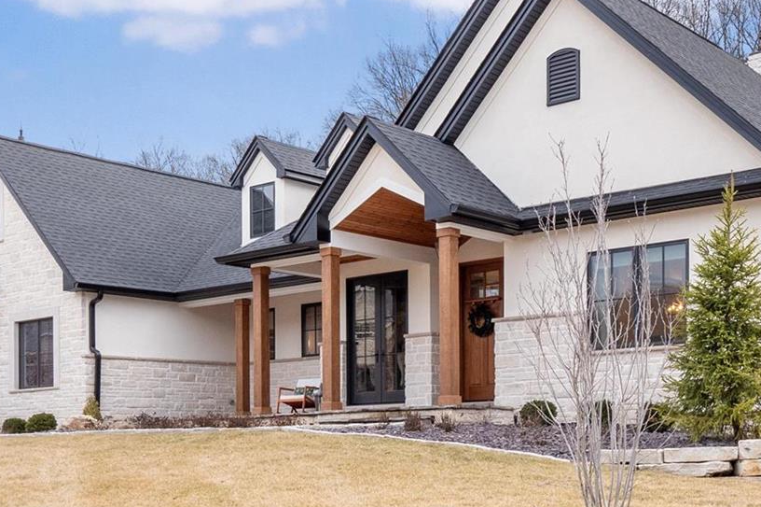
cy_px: 371
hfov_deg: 38.8
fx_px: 1077
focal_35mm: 51
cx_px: 425
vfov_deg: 26.2
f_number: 8
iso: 400
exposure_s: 1/40
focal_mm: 13
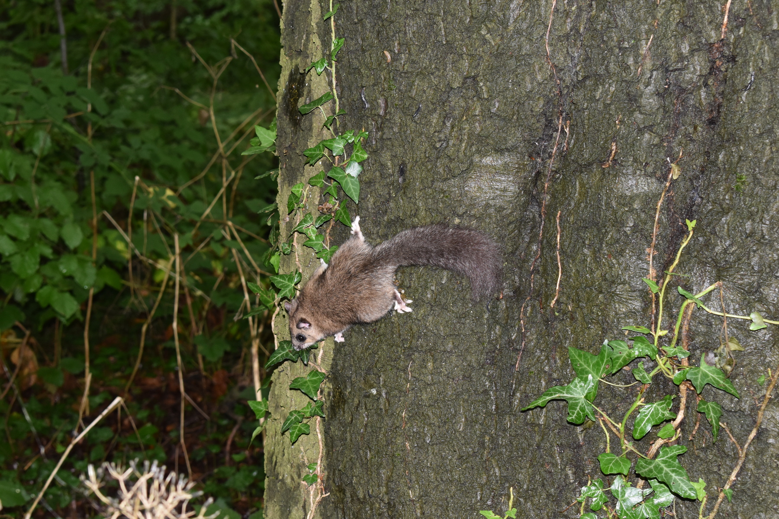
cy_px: 260
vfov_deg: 16.6
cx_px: 390
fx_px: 1785
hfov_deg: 24.6
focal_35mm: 82
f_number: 8
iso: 800
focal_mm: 55
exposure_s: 1/60
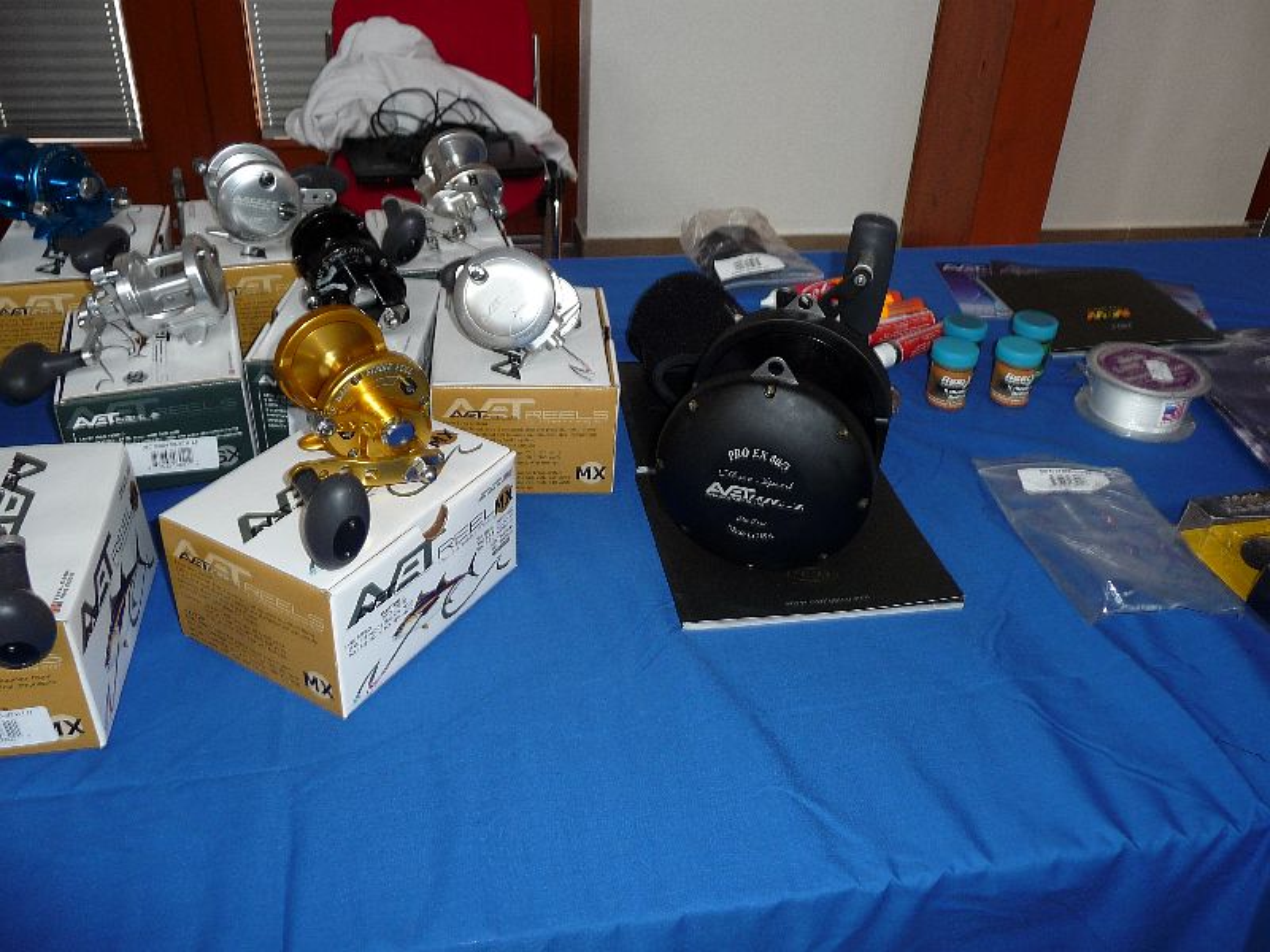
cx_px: 635
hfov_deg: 60.0
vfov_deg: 46.8
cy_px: 476
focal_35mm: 30
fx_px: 1101
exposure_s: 1/30
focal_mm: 5
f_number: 3.4
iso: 100
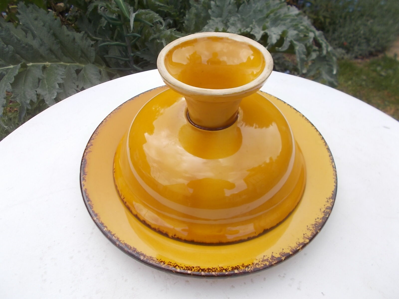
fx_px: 300
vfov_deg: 53.1
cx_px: 200
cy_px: 150
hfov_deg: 67.3
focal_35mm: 26
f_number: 3.2
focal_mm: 4.6
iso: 80
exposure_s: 1/320
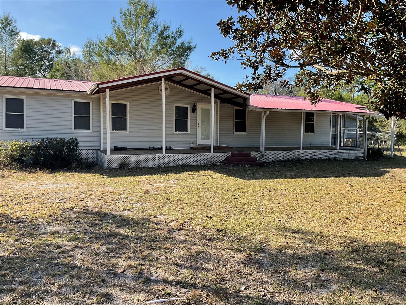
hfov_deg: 61.7
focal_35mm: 29
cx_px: 203
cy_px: 152
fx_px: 340
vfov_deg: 48.2
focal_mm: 3
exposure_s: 1/691
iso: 16
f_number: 1.8
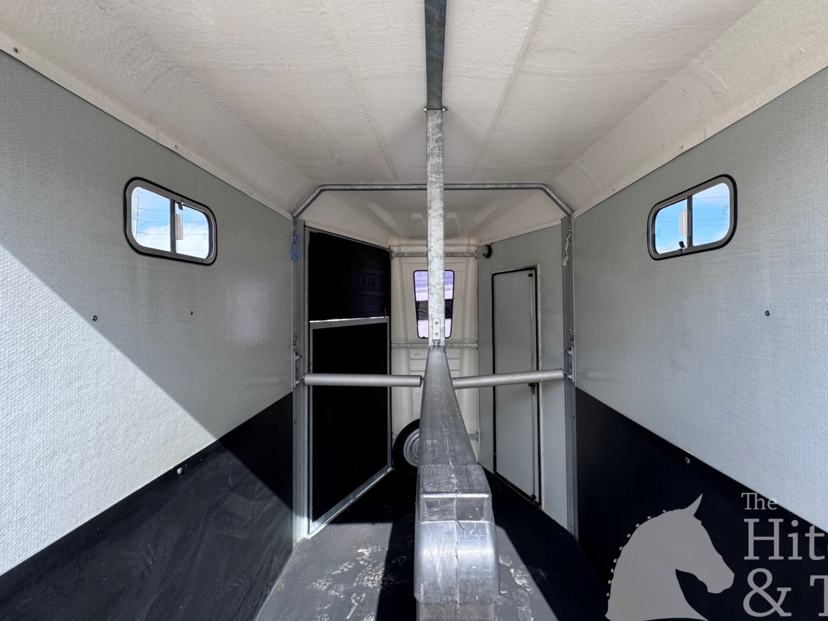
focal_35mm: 16
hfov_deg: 94.4
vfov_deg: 78.0
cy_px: 294
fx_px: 383
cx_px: 442
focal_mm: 2.22
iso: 40
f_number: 2.2
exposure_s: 1/344
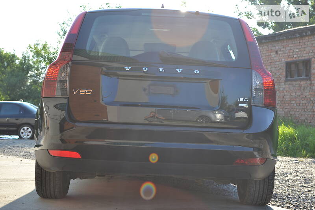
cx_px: 158
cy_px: 105
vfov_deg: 20.6
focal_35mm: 66
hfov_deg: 30.5
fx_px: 577
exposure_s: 1/125
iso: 125
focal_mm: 44
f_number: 5.6
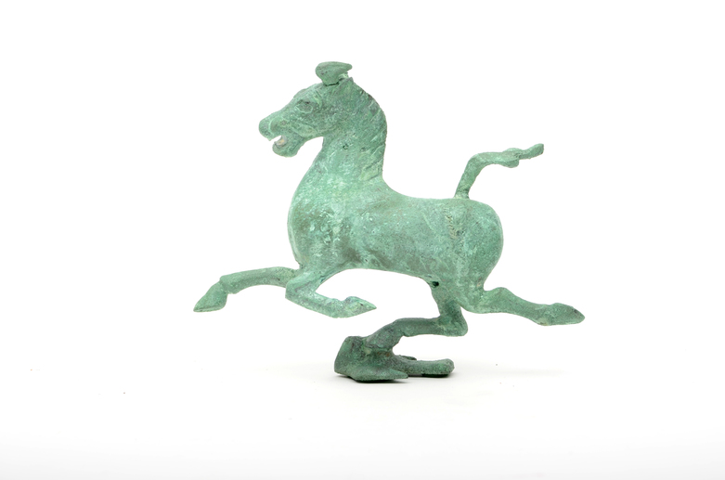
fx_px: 2411
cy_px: 240
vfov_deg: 11.4
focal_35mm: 120
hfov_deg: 17.1
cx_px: 362
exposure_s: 1/250
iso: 100
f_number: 13
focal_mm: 80
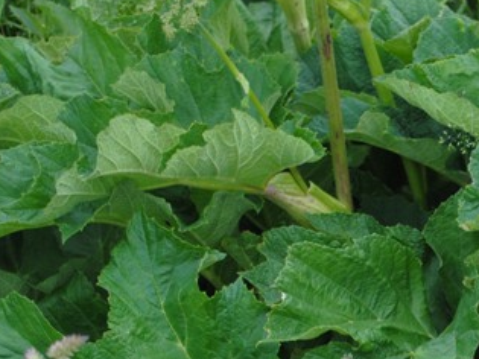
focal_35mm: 157
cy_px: 499
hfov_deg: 12.4
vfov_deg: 9.2
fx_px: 2172
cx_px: 518
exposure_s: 1/125
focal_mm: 34
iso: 200
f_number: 5
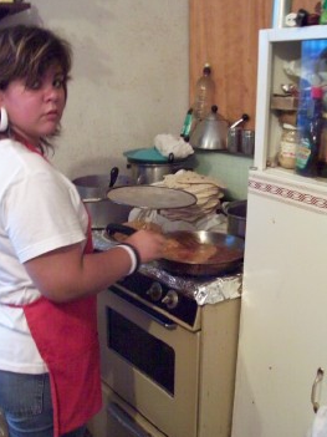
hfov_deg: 35.1
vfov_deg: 45.8
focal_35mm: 41
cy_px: 214
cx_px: 155
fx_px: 517
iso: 160
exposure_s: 1/8
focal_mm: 6
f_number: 2.7
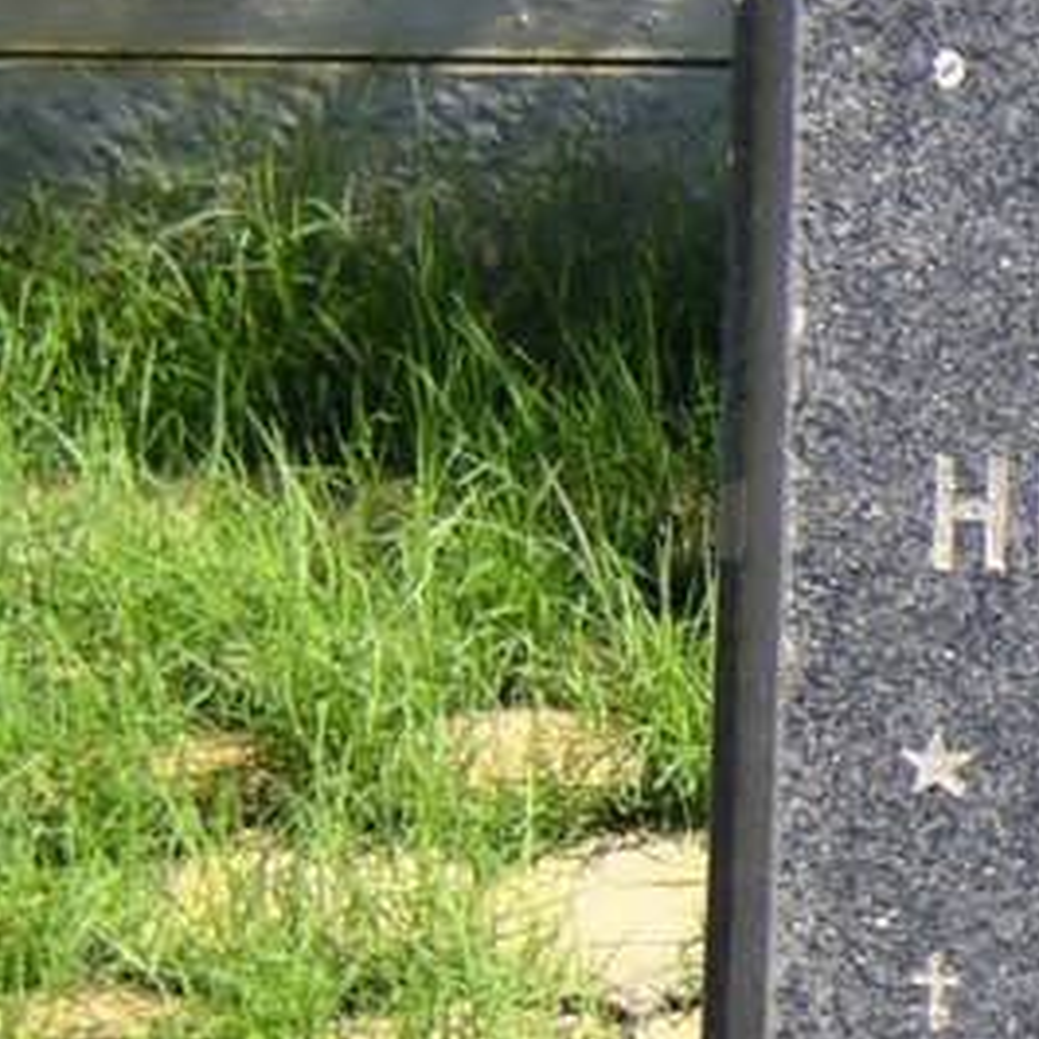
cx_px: 1965
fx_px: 8523
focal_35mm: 251
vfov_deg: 7.0
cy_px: 773
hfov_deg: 6.8
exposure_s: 1/250
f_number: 3.4
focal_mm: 9.8
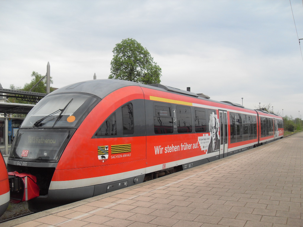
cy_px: 114
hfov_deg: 54.0
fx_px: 298
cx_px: 152
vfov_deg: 41.8
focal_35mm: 34
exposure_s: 1/90
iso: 80
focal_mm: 6.3
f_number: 7
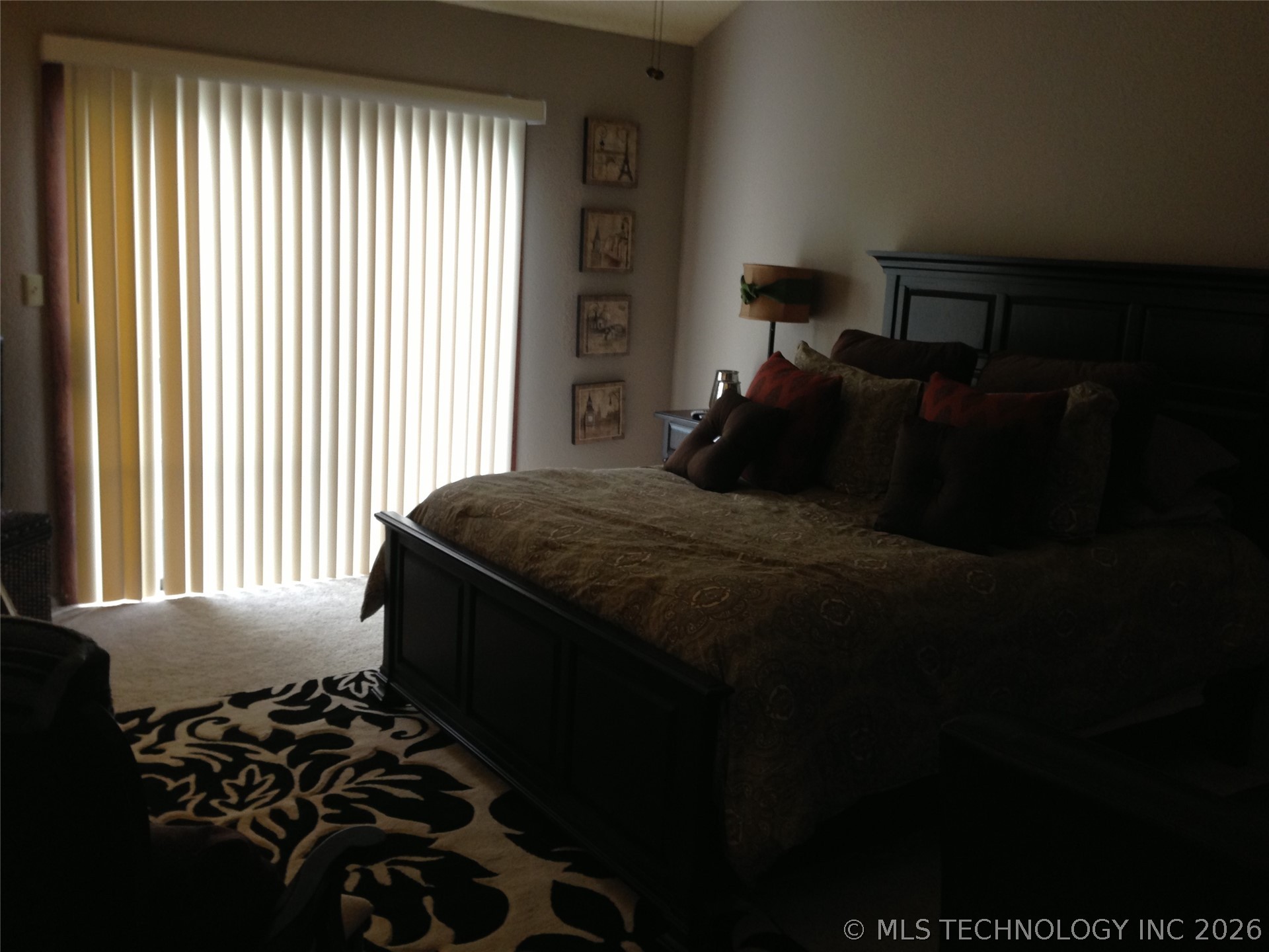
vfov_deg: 42.9
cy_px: 476
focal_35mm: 33
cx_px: 634
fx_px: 1210
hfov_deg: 55.4
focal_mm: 4.13
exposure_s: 1/20
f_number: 2.4
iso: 100
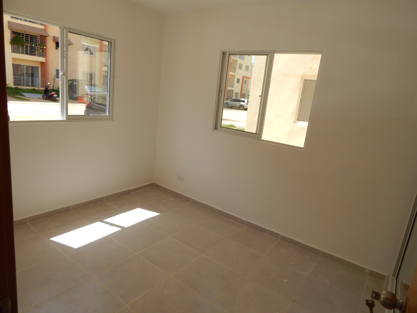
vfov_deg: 61.1
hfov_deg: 76.4
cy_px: 156
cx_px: 208
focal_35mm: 22
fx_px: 265
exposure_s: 1/800
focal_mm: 4
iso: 125
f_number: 3
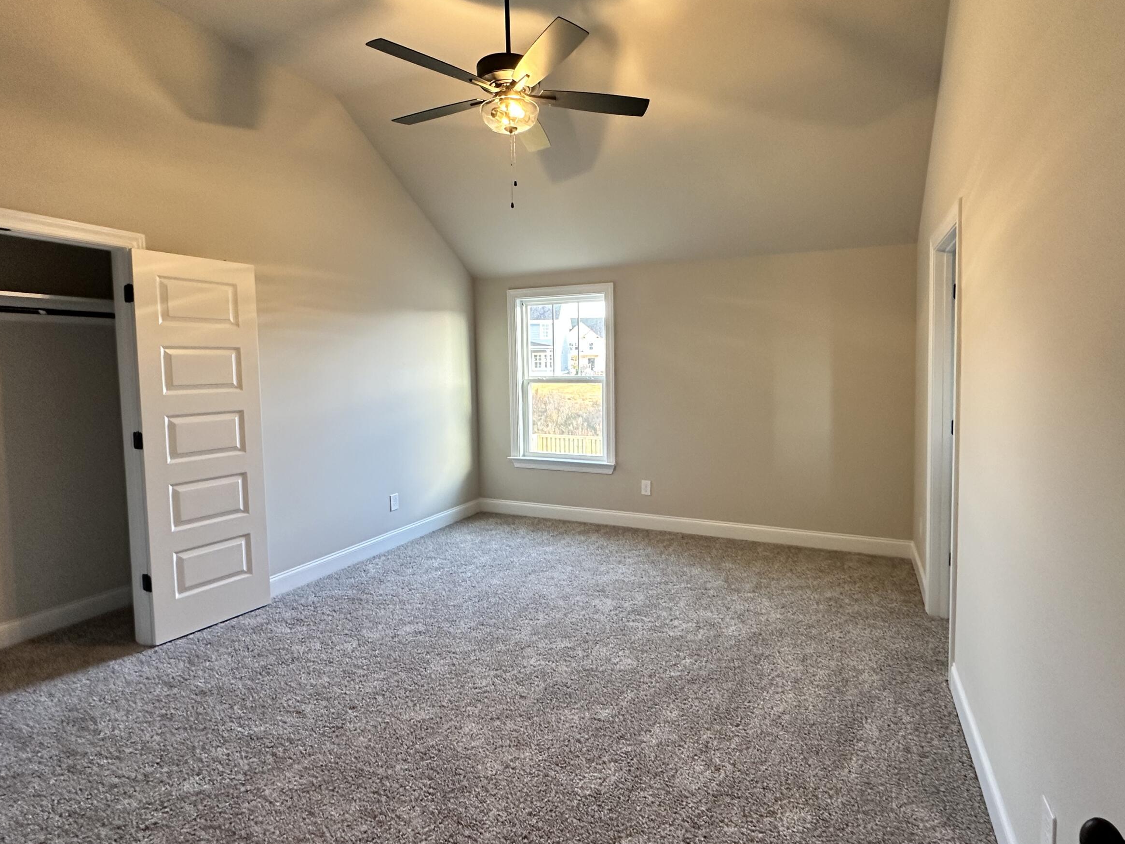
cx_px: 600
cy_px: 398
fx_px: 585
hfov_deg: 87.6
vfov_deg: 71.5
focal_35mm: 18
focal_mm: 2.22
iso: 200
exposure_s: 1/60
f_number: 2.2
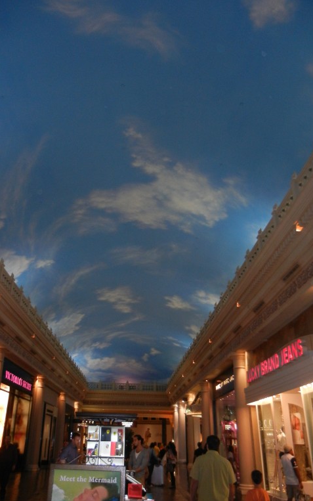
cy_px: 251
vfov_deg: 59.6
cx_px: 136
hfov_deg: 39.4
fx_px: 437
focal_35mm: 32
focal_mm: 5.4
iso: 400
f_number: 3.5
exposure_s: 1/30
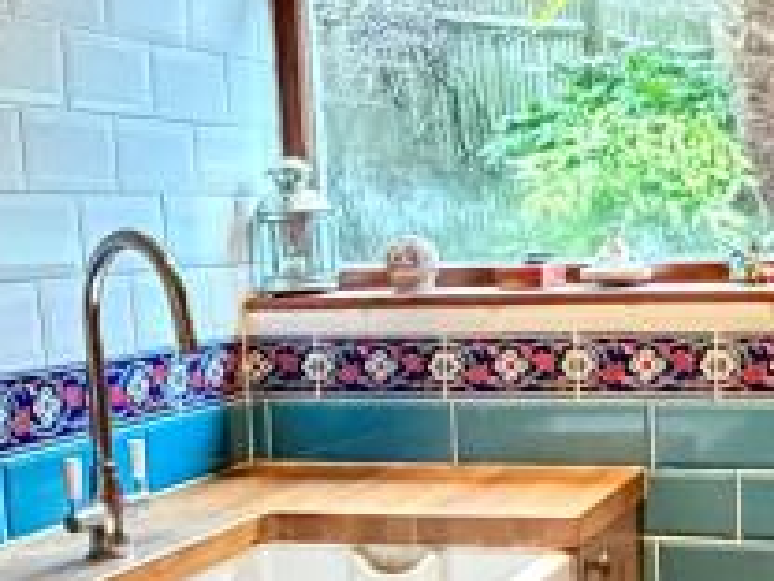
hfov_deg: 27.6
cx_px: 625
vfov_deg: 21.1
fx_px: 1543
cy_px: 439
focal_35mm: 69
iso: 800
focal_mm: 2.22
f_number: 2.2
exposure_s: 1/50
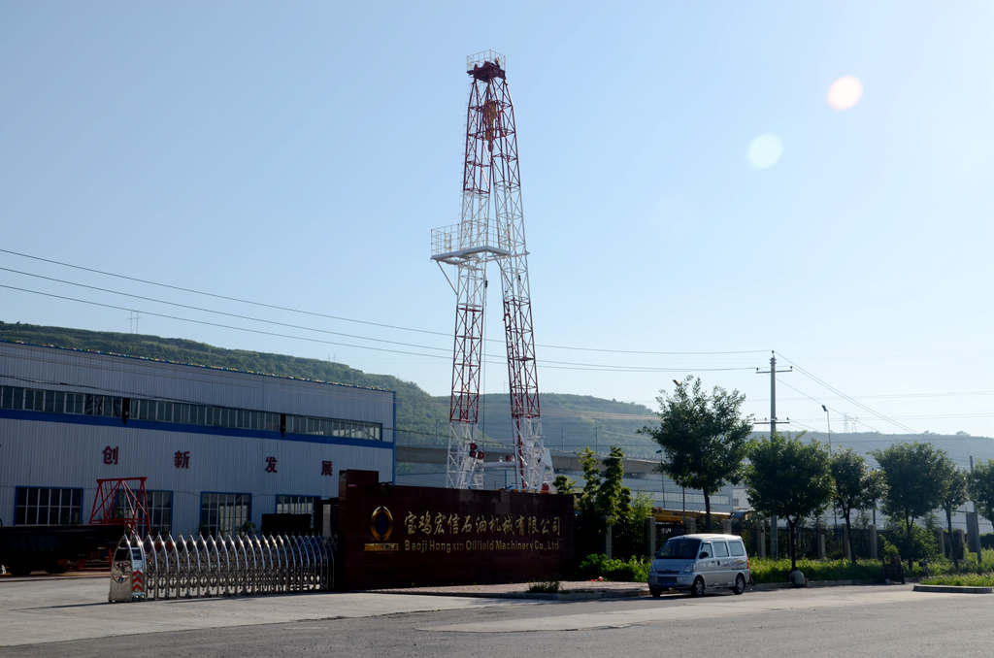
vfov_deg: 27.9
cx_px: 497
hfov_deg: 41.2
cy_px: 329
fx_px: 1322
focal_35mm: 48
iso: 100
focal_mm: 32
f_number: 11
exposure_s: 1/160
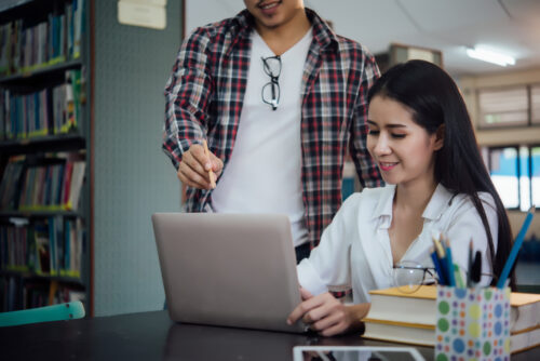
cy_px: 180
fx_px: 900
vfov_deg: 22.7
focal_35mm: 60
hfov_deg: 33.4
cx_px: 270
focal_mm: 60
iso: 400
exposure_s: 1/100
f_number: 2.8
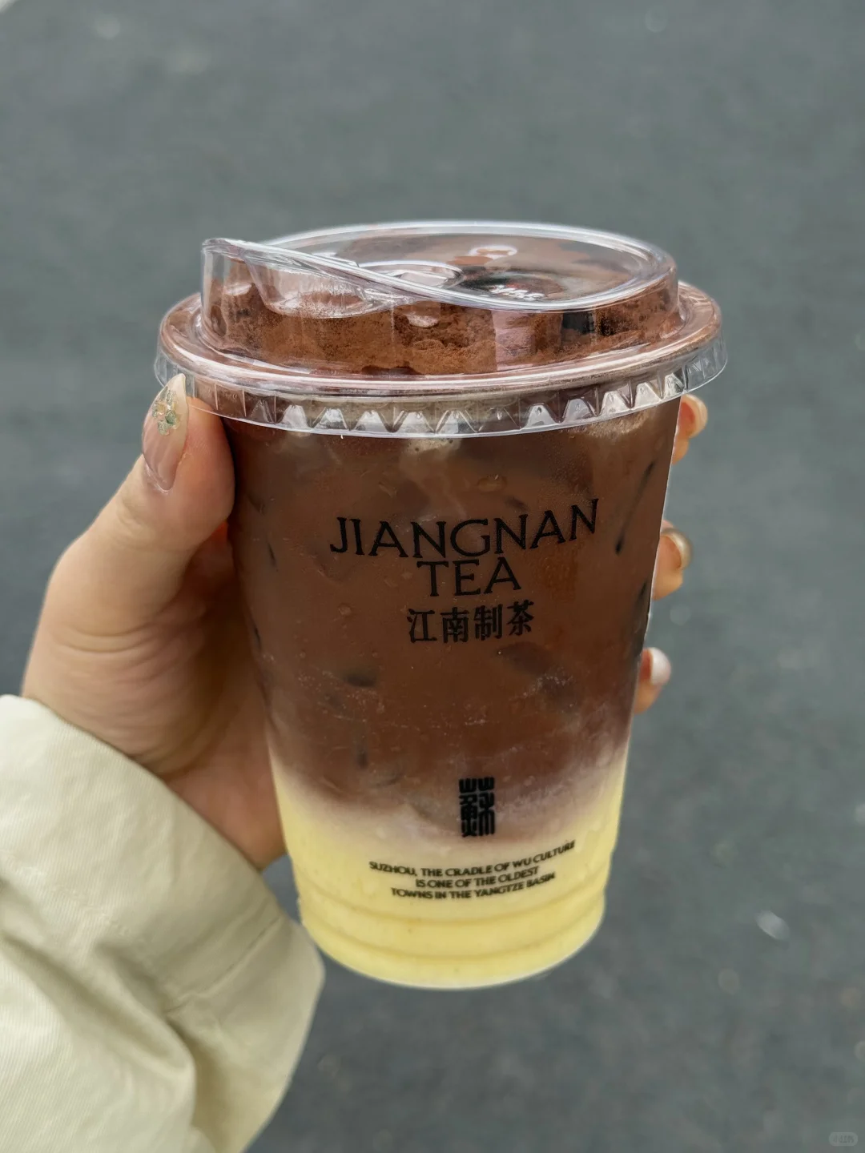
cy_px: 576
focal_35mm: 48
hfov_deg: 30.3
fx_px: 1599
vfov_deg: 39.7
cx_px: 432
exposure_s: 1/128
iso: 50
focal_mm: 6.76
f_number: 1.78
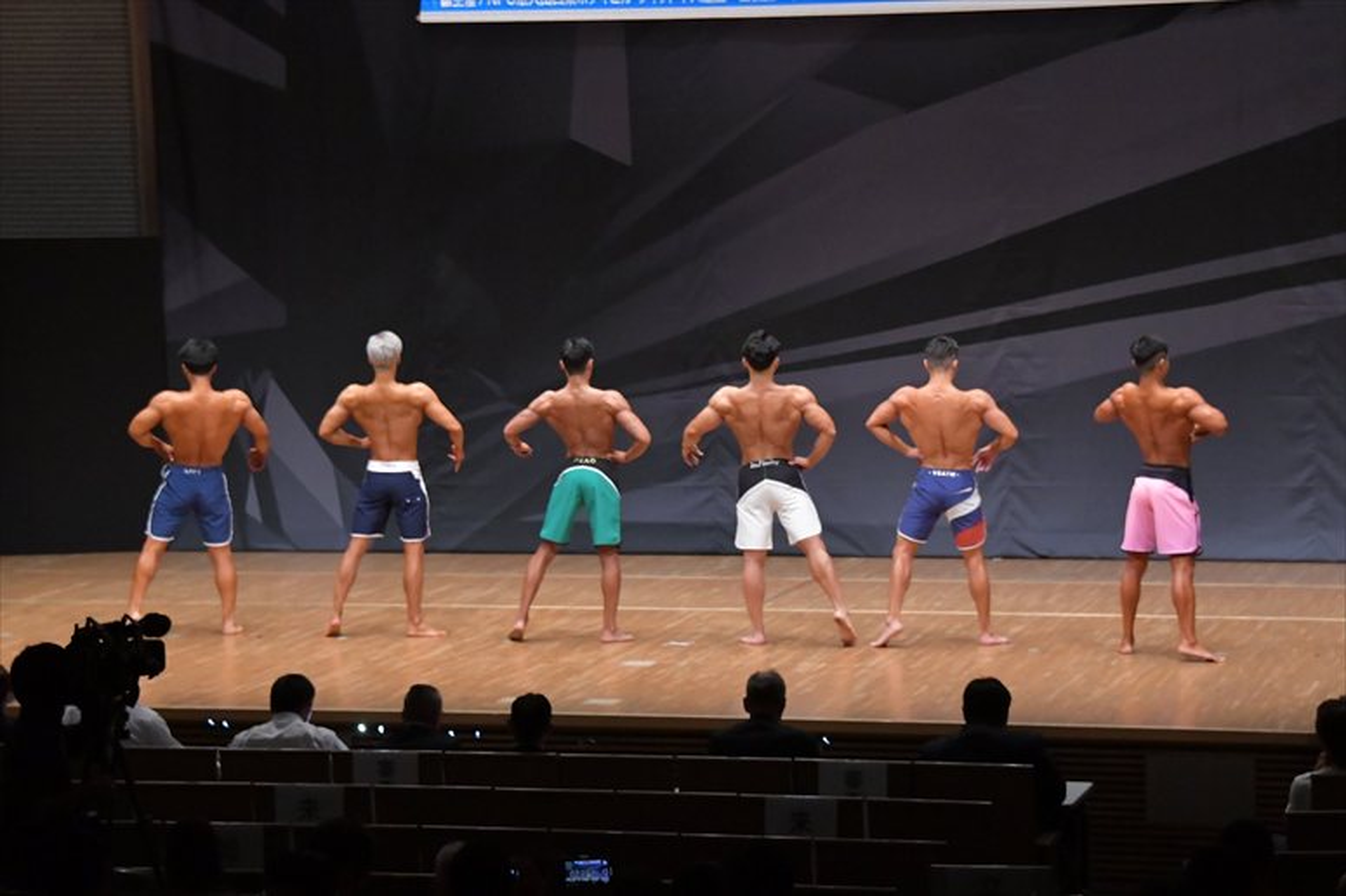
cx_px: 673
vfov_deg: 12.7
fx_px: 4036
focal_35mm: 108
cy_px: 448
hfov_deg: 18.9
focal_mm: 72
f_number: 5.6
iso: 6400
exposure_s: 1/400
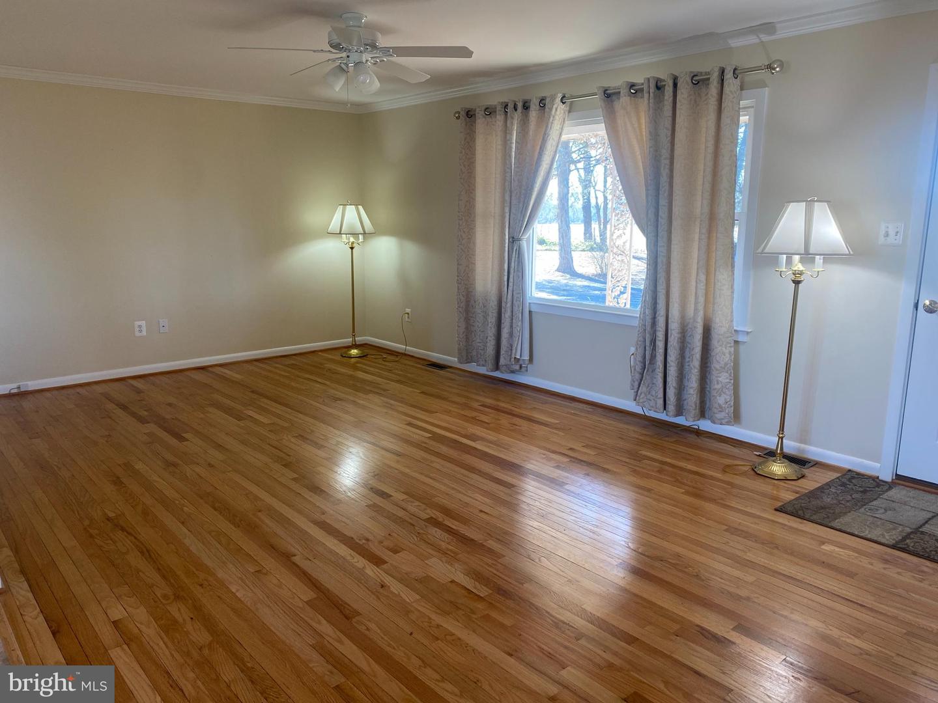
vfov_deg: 53.1
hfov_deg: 67.3
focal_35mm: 26
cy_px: 352
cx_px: 469
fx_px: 705
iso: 64
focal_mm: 4.25
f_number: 1.8
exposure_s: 1/60
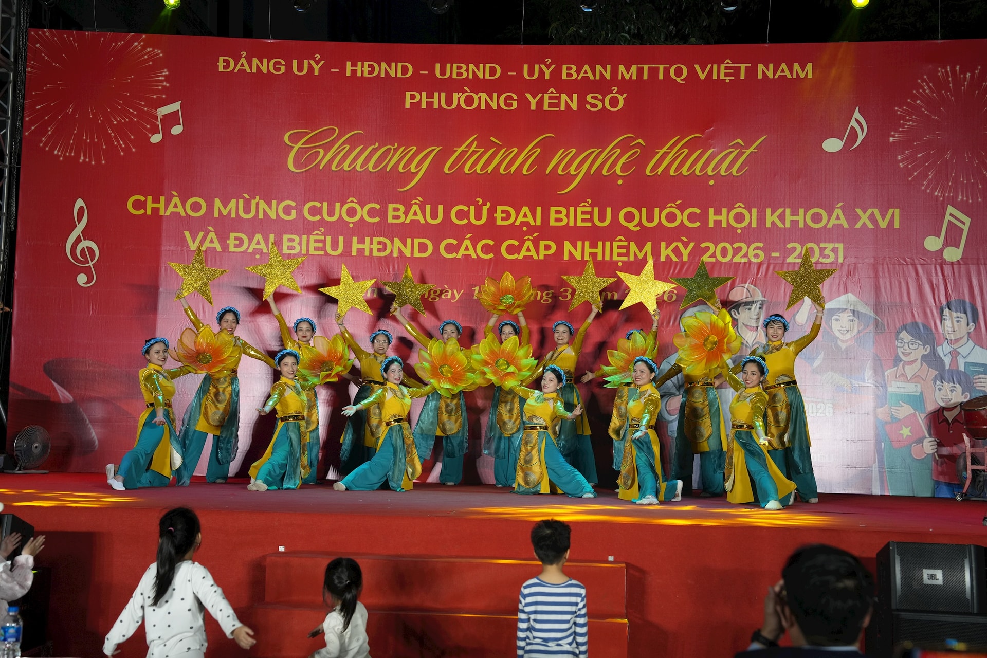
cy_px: 329
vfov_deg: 26.5
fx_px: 1398
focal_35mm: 51
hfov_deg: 38.9
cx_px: 494
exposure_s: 1/160
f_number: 4
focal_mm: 51
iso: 800
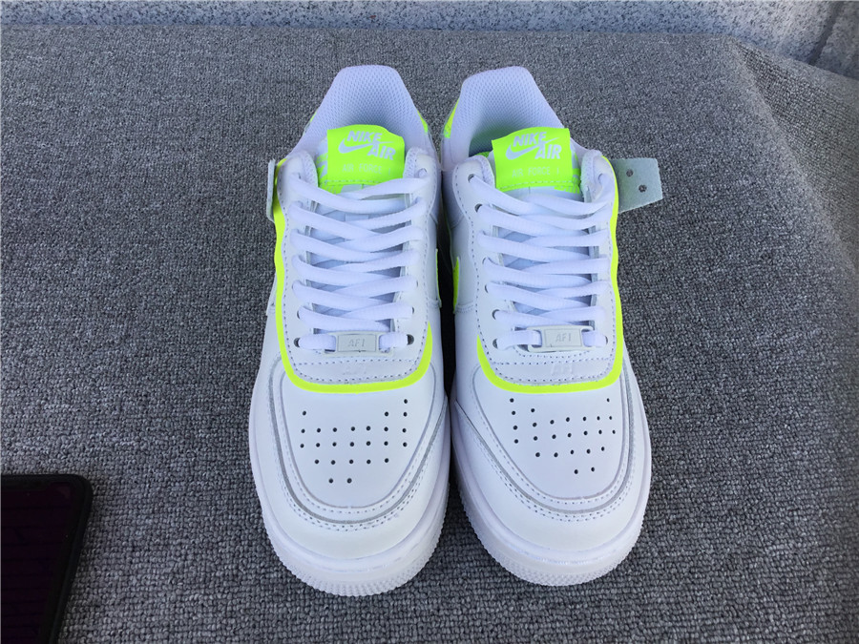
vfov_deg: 45.4
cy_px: 322
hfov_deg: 58.4
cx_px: 430
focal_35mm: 31
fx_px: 769
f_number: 2.4
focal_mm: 3.3
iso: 25
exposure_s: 1/274
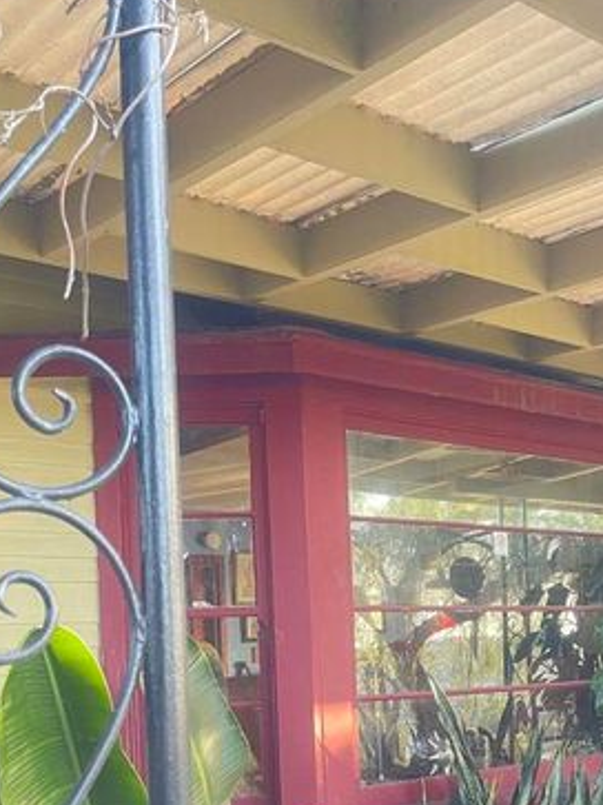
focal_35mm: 46
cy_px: 635
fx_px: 1069
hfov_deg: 30.3
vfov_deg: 39.7
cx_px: 528
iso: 125
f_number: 1.6
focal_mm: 5.1
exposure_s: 1/83
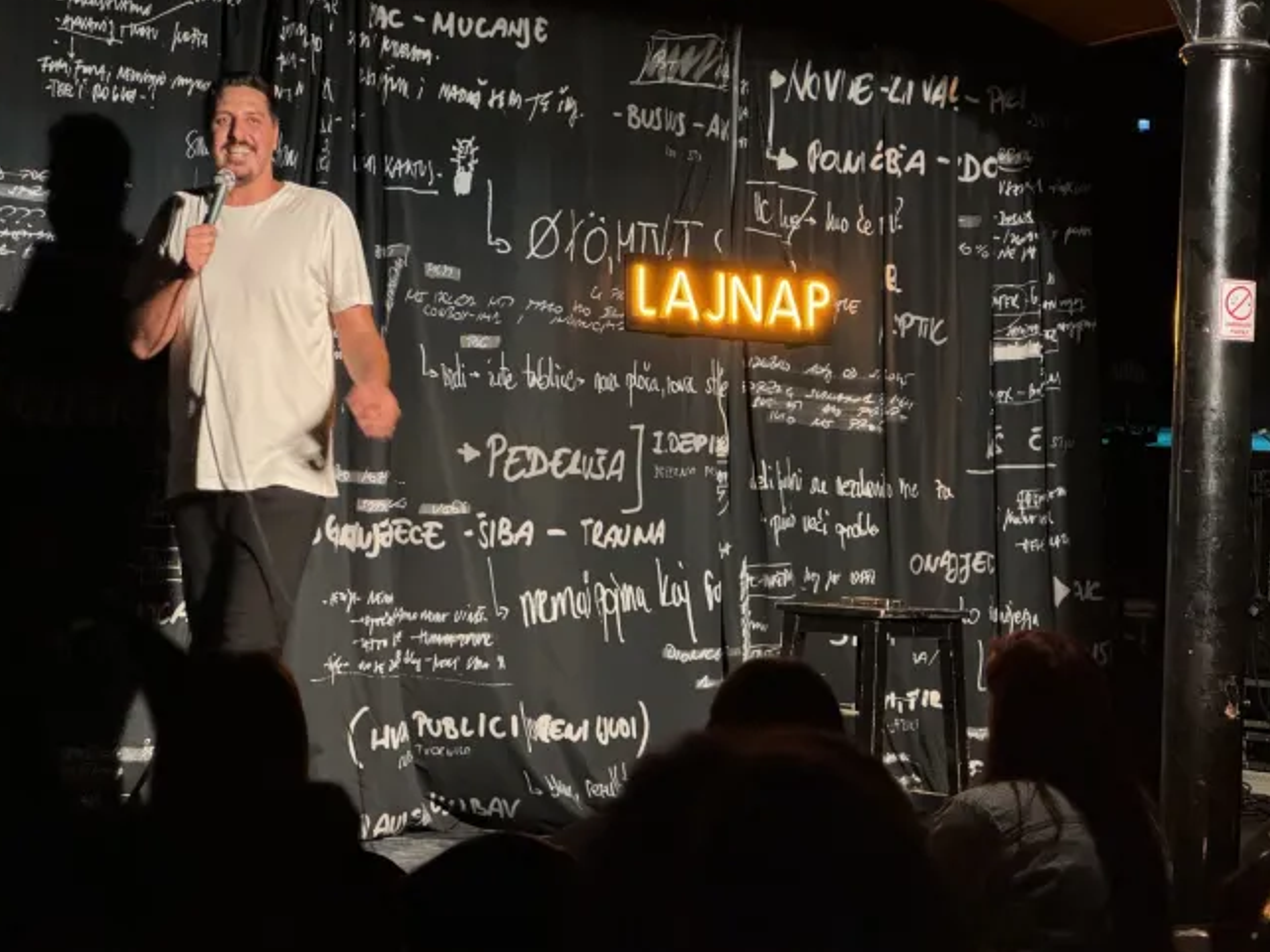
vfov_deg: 16.2
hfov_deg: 21.5
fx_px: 3338
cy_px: 405
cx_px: 602
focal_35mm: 91
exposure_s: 1/40
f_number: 2.8
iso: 1250
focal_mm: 9
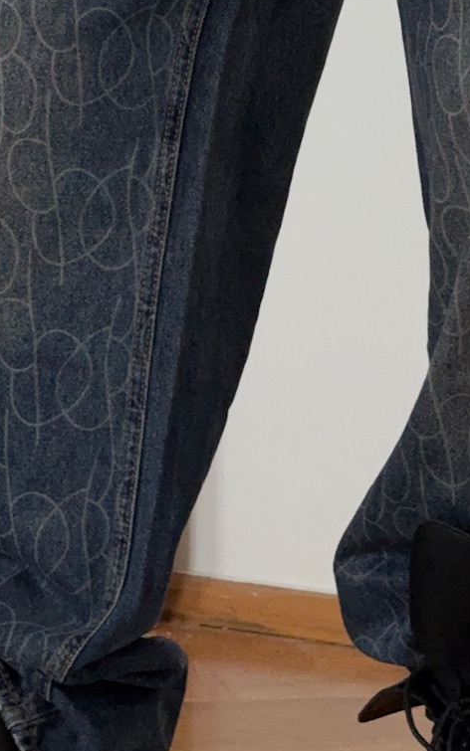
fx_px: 2828
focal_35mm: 138
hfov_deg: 9.5
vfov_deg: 15.0
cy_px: 113
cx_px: 268
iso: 250
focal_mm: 6.76
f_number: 1.78
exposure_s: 1/41
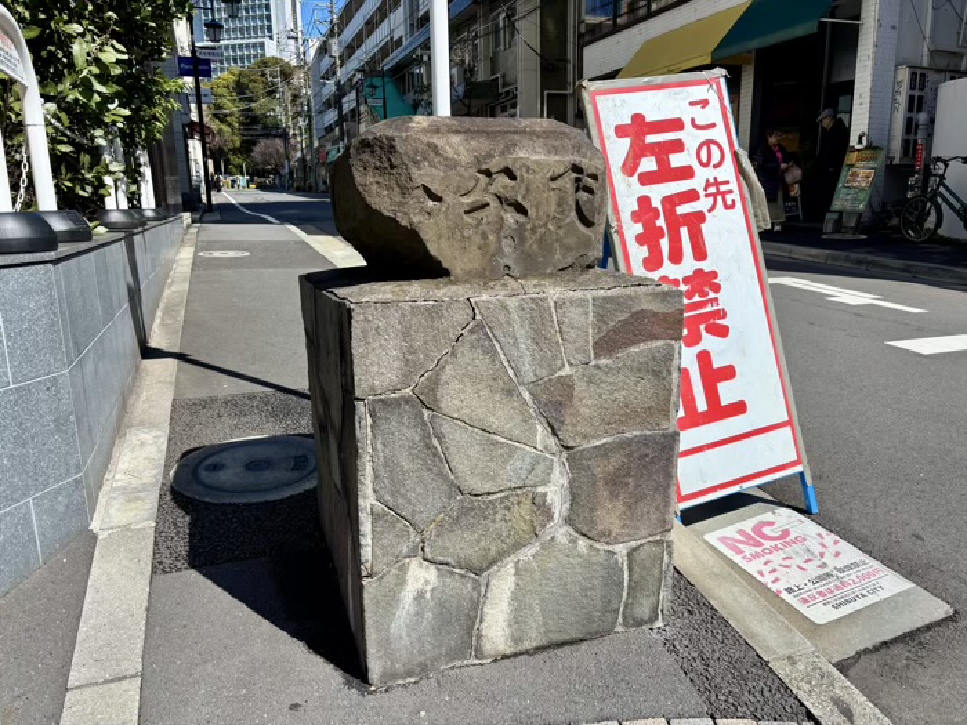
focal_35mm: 26
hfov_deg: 67.3
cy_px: 362
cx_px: 484
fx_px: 726
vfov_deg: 53.1
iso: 50
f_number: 1.6
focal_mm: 5.96
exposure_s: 1/3650
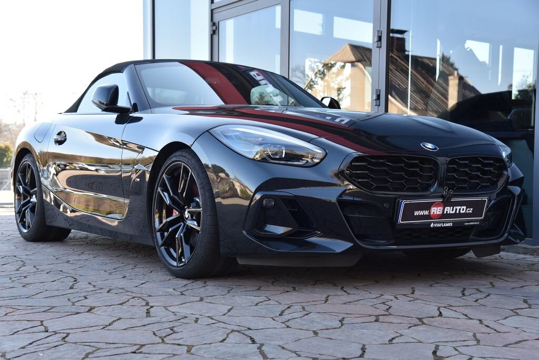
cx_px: 270
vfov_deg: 24.7
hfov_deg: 36.2
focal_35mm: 55
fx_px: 824
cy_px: 180
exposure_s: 1/160
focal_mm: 55
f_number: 6.3
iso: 500
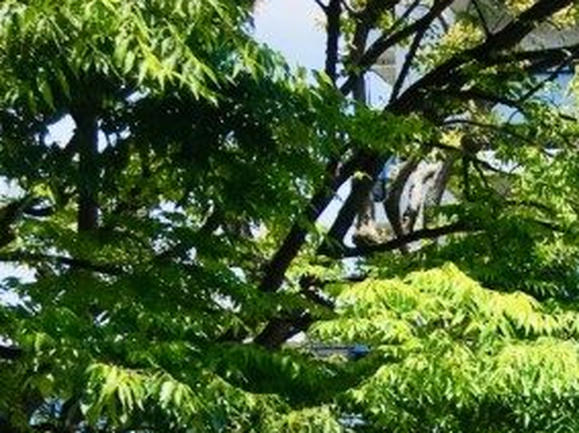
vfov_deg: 12.9
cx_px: 1011
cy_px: 752
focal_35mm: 105
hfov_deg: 16.1
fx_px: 1756
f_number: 2.2
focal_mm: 4.15
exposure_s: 1/1570
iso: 25
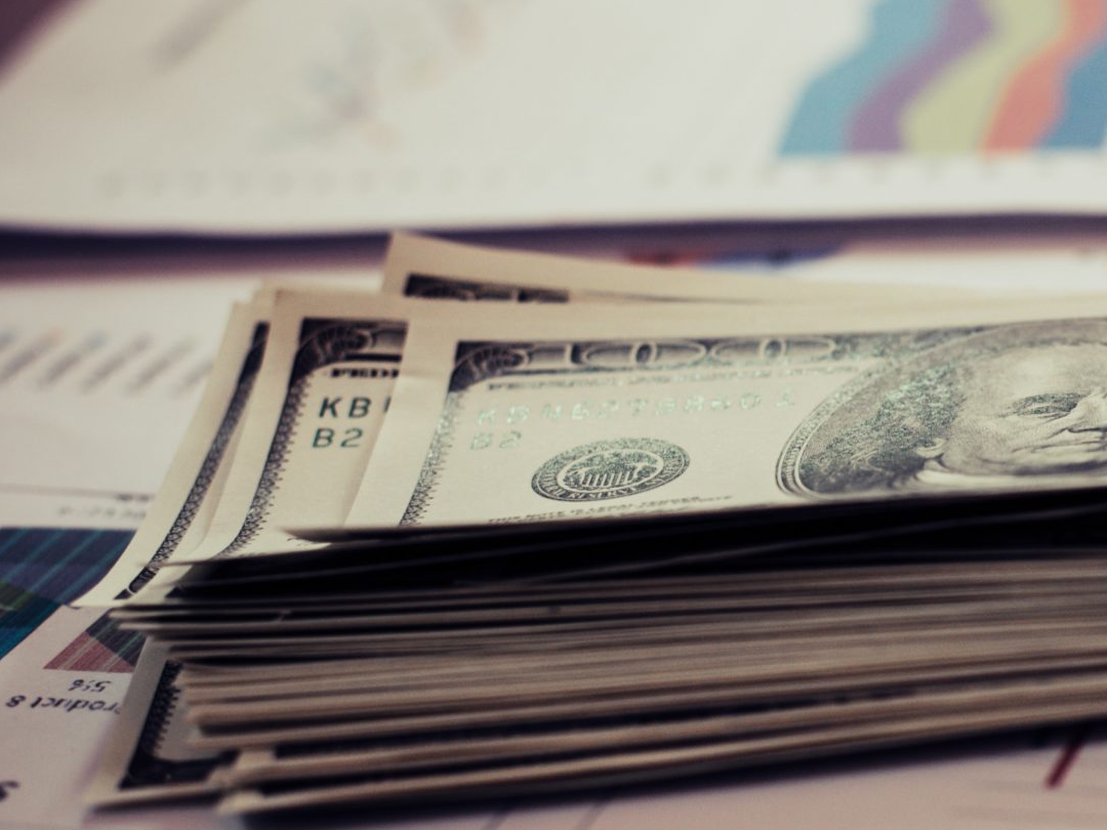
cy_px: 418
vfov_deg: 13.0
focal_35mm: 114
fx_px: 3646
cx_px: 1245
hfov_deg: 16.7
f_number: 3.5
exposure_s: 1/160
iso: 320
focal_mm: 50
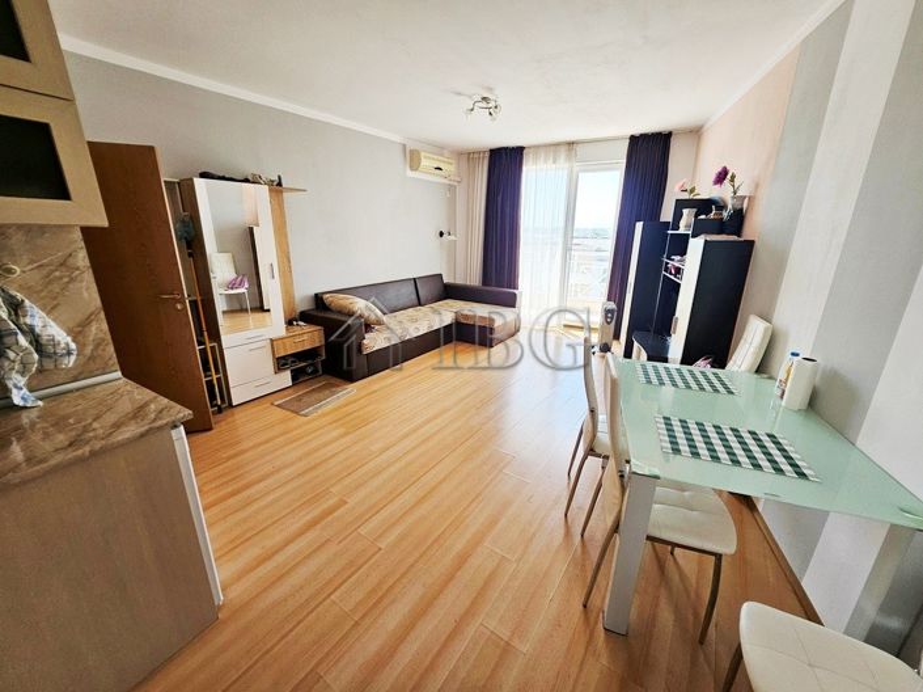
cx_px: 462
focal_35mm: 13
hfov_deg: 106.2
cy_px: 346
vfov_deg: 89.9
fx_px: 346
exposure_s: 1/50
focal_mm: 1.7
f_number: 2.2
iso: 50
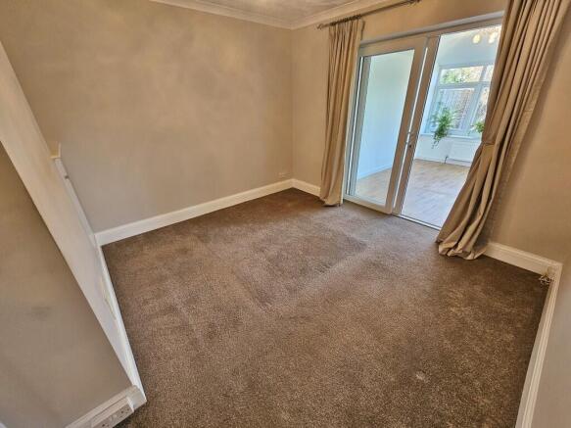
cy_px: 214
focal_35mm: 13
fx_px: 214
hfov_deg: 106.2
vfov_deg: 89.9
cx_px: 286
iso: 160
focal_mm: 2.2
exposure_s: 1/50
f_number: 2.2
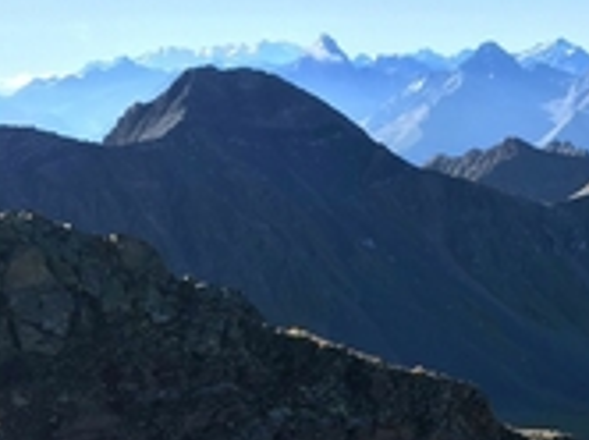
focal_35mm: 70
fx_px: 1189
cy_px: 497
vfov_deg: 19.9
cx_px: 635
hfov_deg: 25.9
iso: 25
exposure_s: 1/693
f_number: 2.2
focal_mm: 4.15
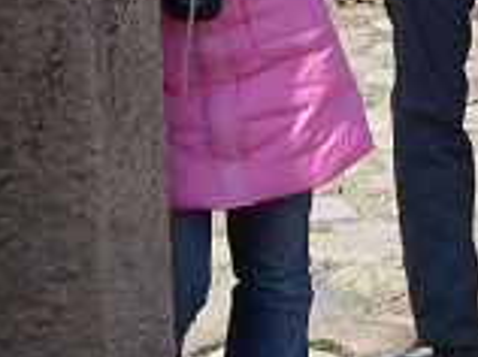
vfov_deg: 8.9
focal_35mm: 164
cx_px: 641
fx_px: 2261
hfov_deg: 11.7
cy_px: -77
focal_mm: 6.3
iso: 80
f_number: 7
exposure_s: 1/180
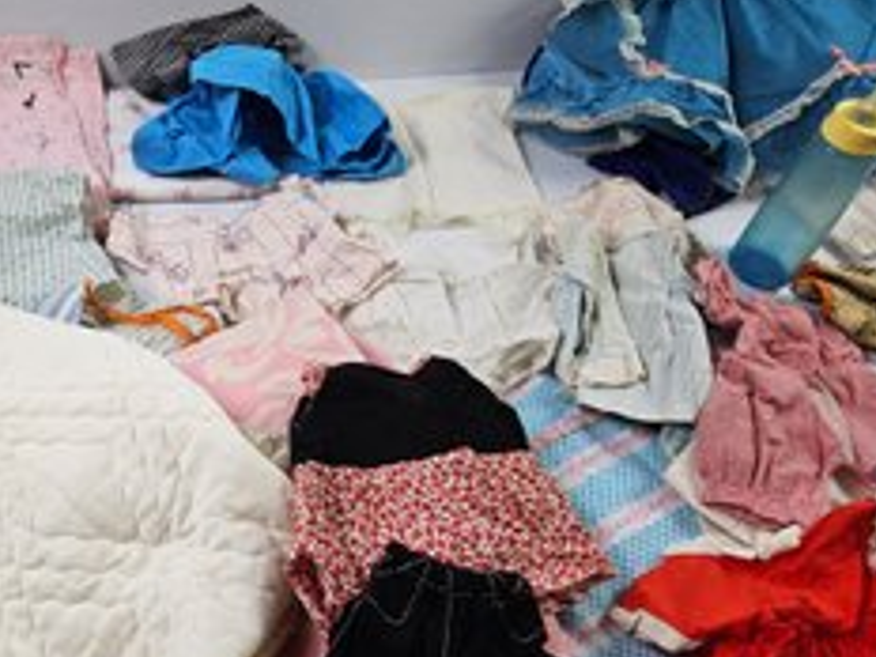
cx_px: 270
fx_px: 860
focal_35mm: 34
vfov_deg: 41.8
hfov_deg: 52.6
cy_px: 338
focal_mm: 5.4
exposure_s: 1/120
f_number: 1.8
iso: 64
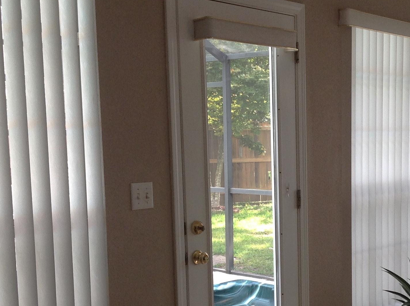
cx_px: 291
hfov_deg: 30.0
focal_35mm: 64
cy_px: 230
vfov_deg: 22.7
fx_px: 757
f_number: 2.4
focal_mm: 4.28
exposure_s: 1/120
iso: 80
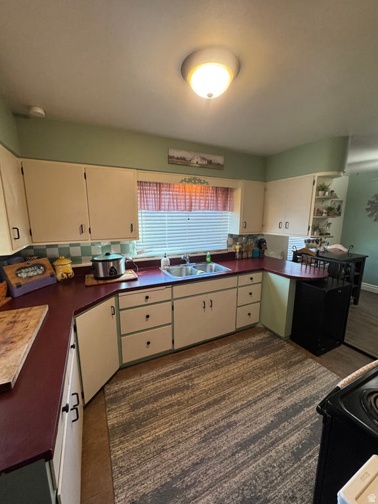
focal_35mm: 14
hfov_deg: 85.7
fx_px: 204
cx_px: 189
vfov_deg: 102.1
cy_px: 252
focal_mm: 2.22
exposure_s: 1/120
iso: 320
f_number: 2.2
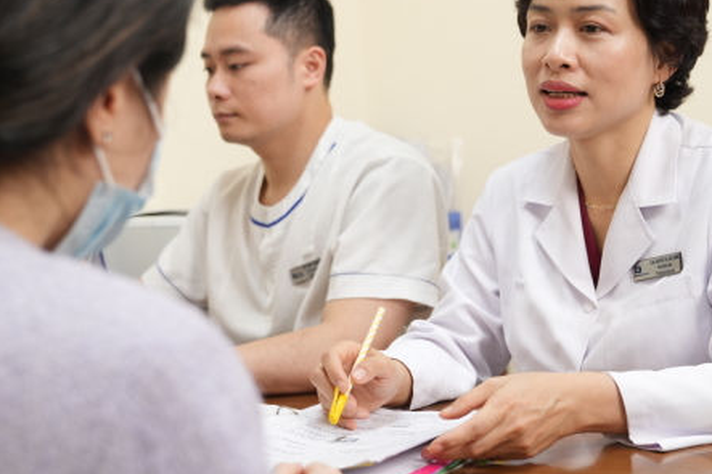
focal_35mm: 66
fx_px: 1305
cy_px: 200
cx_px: 402
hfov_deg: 30.5
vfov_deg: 20.6
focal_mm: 43
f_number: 3.5
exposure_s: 1/160
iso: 1000
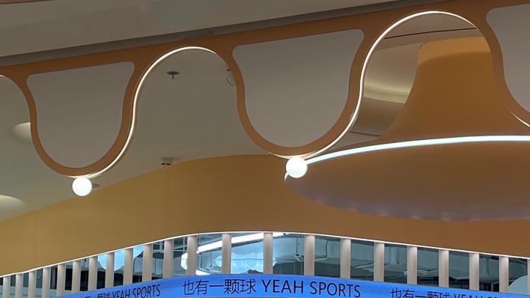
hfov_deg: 26.4
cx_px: 191
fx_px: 1124
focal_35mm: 80
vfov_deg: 15.0
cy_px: 251
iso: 40
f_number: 1.6
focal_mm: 5.1
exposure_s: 1/230
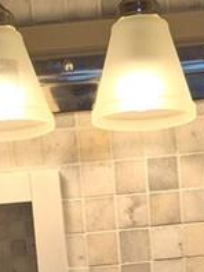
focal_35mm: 140
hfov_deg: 10.6
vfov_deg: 11.9
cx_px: 116
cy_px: 619
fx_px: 1099
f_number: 1.8
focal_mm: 5.4
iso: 25
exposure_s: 1/160
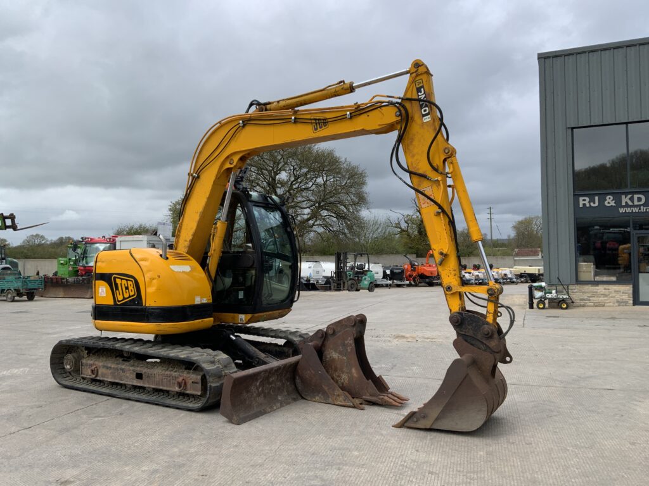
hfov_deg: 61.7
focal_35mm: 29
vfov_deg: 48.2
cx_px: 324
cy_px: 243
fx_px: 544
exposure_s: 1/997
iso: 16
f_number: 1.8
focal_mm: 3
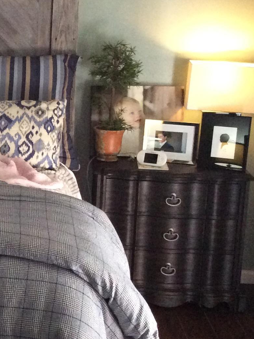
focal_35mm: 80
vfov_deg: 24.4
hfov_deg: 16.7
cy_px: 141
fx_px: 783
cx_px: -127
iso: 250
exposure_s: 1/20
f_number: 2.4
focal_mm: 3.3
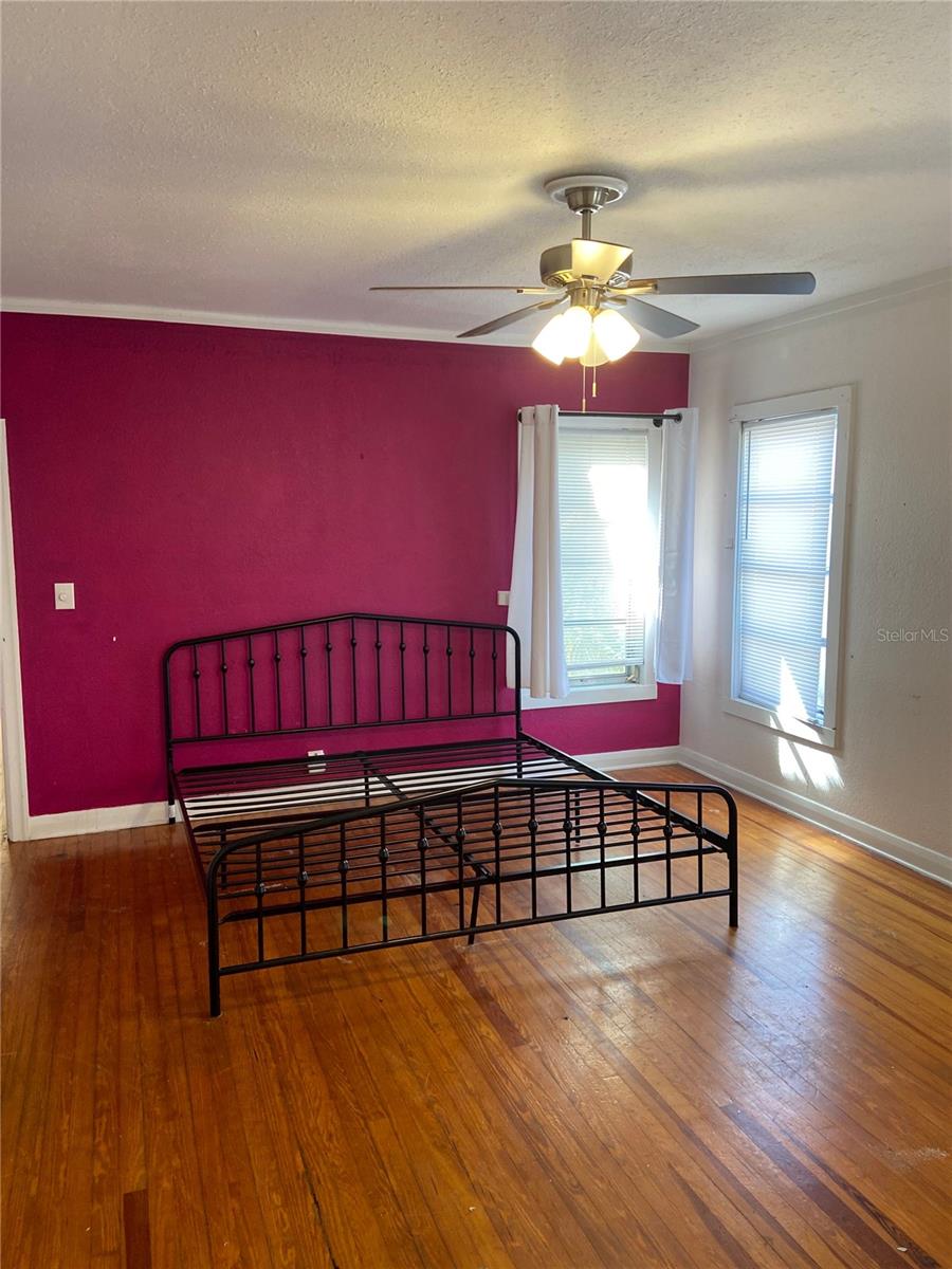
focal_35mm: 26
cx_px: 476
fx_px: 953
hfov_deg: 53.1
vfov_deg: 67.3
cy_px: 634
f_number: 1.8
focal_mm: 4.25
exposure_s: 1/60
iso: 160
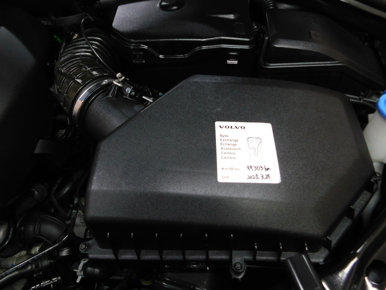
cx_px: 193
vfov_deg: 58.9
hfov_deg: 73.9
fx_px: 256
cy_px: 145
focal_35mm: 23
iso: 400
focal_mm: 4
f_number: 3
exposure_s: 1/30
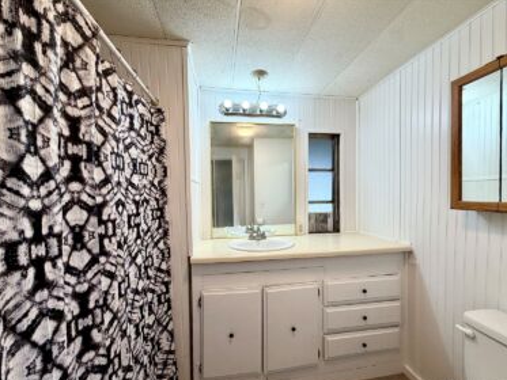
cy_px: 201
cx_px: 258
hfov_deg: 98.1
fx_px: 220
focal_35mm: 15
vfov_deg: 81.7
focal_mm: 2.22
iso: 100
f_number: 2.2
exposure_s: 1/120
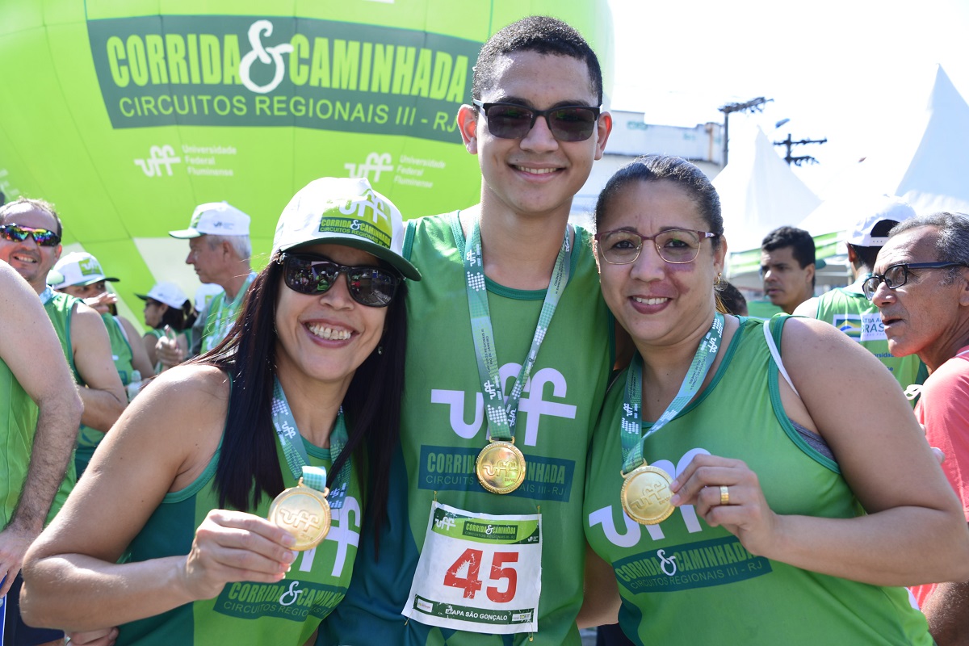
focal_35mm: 44
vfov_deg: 30.5
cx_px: 484
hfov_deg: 44.5
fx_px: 1184
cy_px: 323
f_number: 6.3
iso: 125
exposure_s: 1/125
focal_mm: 44
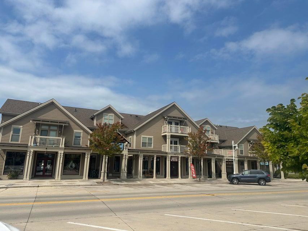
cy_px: 116
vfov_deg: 56.8
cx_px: 154
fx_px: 214
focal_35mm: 24
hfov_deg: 71.6
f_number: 1.78
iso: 80
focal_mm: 6.86
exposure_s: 1/8929
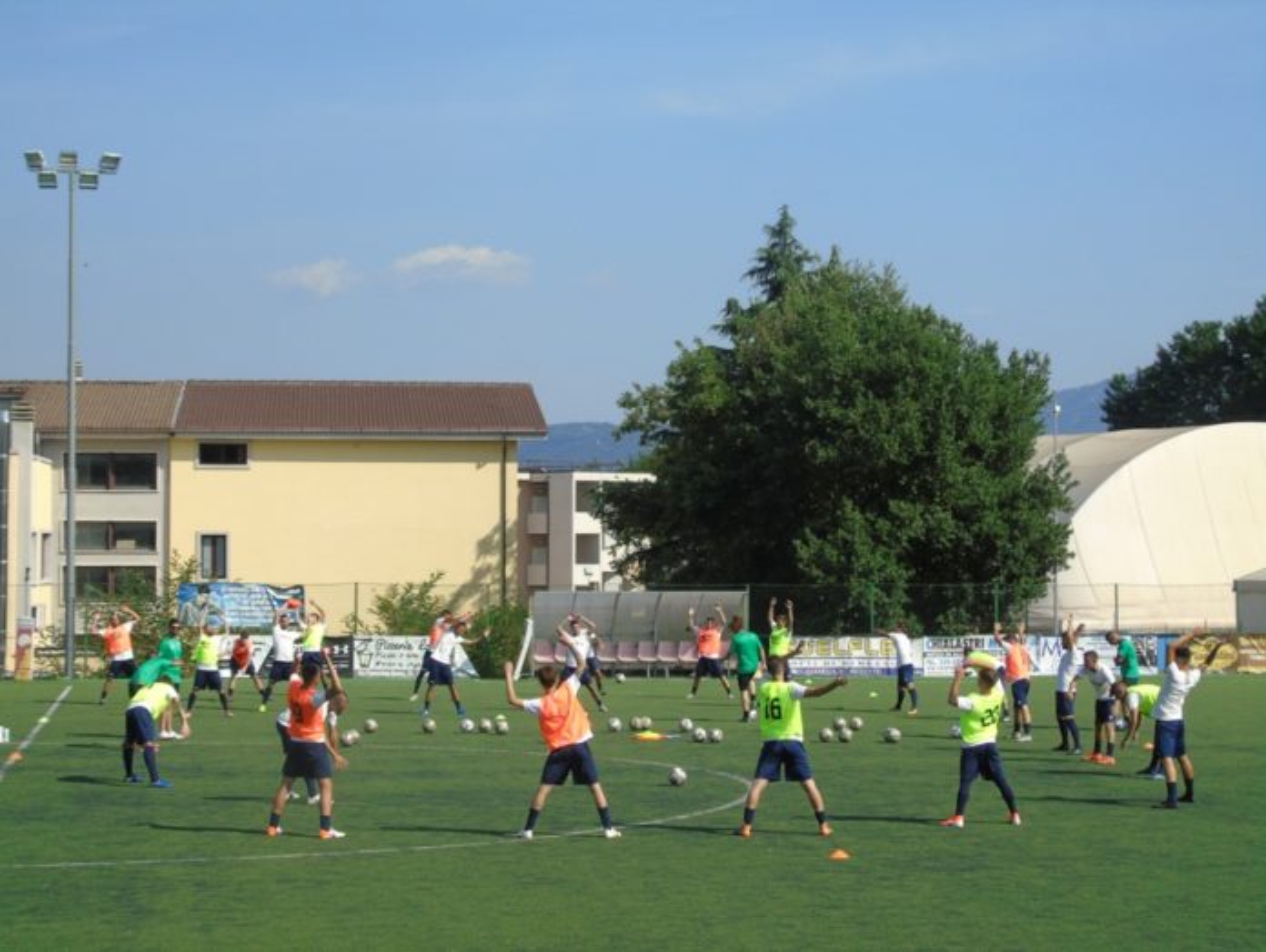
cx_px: 633
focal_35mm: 82
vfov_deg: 18.0
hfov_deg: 23.8
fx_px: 3001
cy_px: 476
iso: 80
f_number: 4.1
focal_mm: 15
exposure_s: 1/640
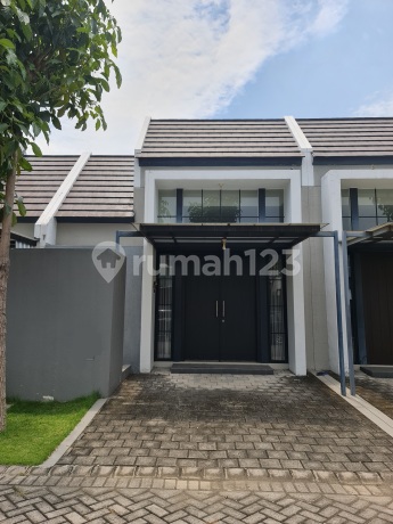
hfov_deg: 54.9
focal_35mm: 25
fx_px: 378
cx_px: 196
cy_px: 262
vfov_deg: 69.4
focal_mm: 7
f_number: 1.8
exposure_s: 1/1000
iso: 50
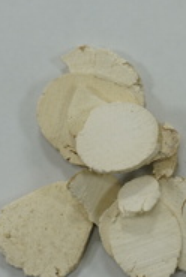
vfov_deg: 10.9
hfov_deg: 7.2
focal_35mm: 189
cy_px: 136
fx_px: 1459
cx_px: 264
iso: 500
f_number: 4
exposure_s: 1/160
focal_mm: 70
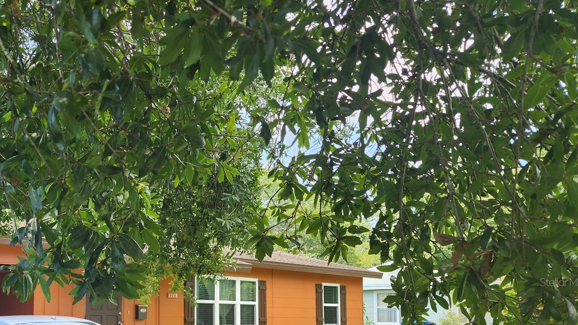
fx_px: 567
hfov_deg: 52.2
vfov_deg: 30.8
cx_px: 164
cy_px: 282
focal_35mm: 37
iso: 16
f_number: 1.8
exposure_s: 1/180
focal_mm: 6.4
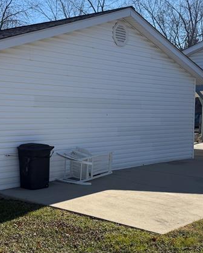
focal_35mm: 57
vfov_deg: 33.0
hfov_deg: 26.7
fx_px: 428
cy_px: 142
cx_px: 102
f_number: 1.78
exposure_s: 1/4673
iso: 100
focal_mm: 6.76
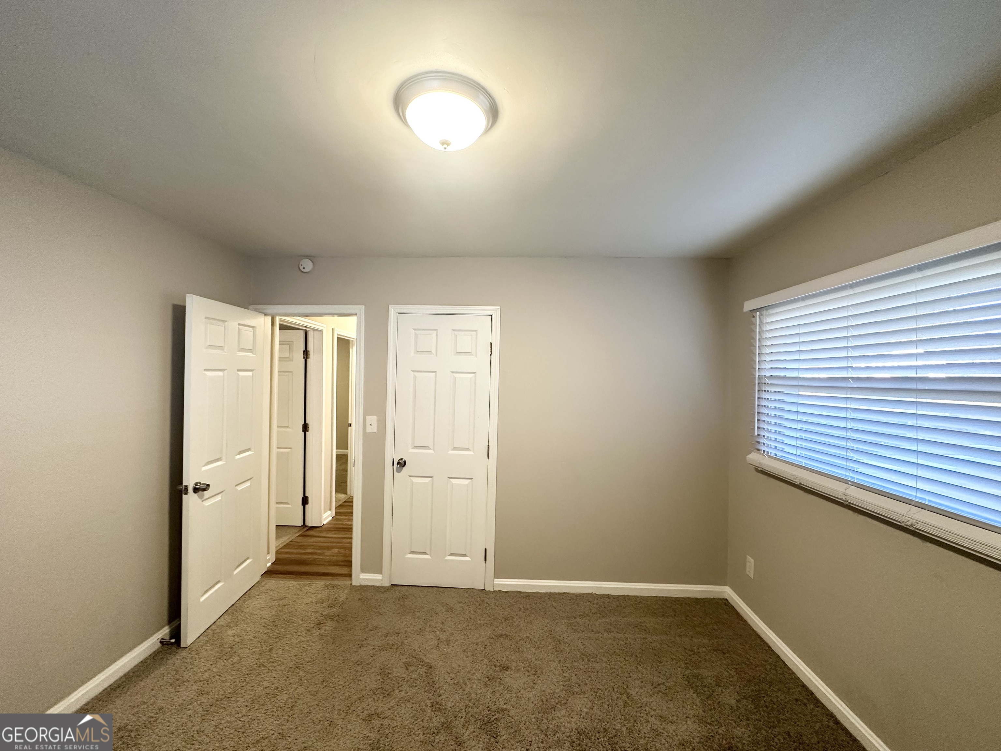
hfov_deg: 102.1
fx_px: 405
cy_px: 376
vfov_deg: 85.7
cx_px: 500
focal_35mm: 14
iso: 200
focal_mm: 2.22
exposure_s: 1/60
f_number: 2.2
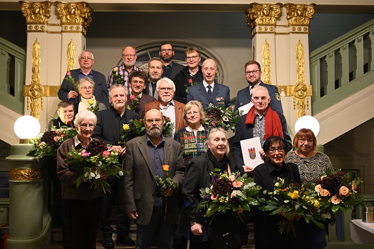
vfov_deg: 33.3
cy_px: 124
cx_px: 187
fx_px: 415
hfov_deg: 48.5
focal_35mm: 40
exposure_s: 1/60
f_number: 4
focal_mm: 40
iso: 3600
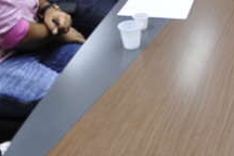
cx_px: 228
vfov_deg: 17.4
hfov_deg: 25.8
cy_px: -27
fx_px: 487
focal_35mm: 75
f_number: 3.5
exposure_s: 1/15
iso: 200
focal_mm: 18
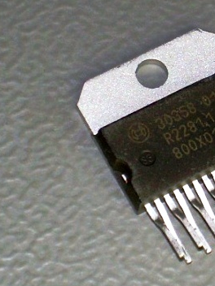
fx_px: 1226
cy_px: 143
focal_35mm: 148
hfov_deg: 10.0
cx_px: 183
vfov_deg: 13.3
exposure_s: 1/60
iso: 50
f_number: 4.9
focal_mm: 18.9
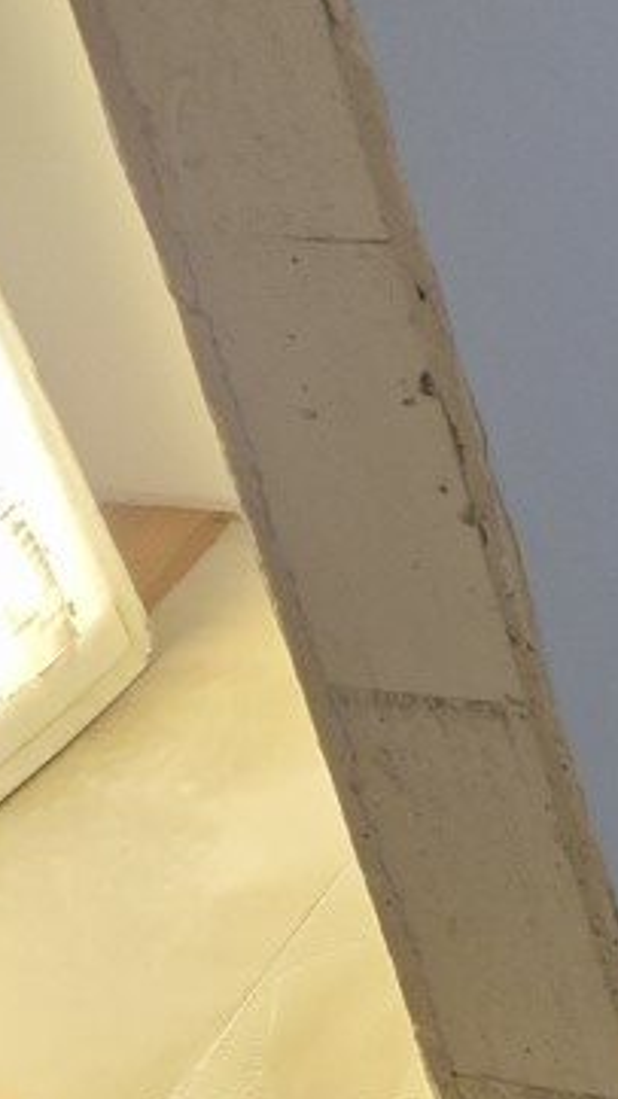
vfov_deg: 20.9
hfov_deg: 11.5
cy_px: 85
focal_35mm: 100
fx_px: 2914
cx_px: 980
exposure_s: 1/180
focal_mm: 5.4
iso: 160
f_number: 1.8
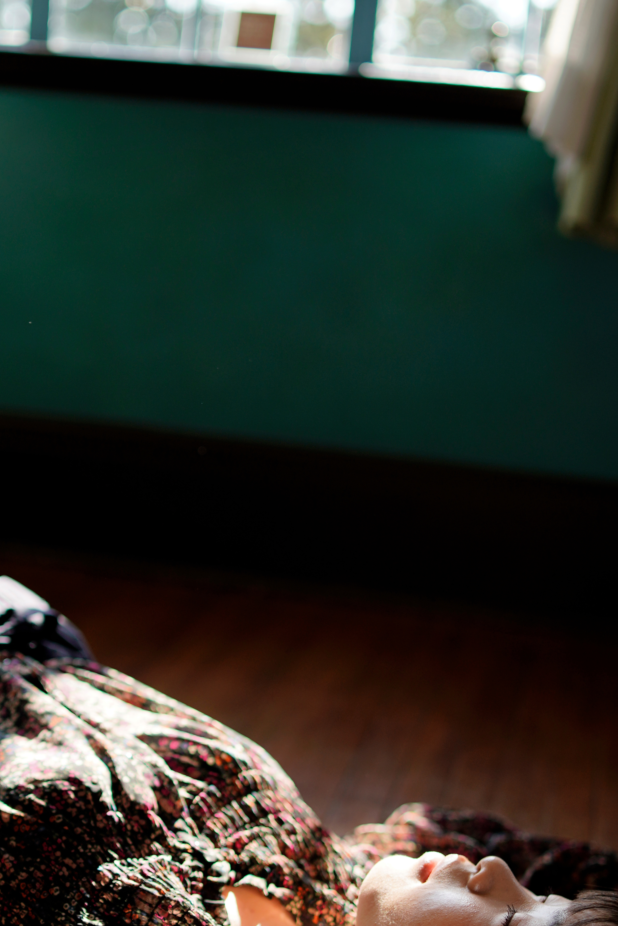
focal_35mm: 73
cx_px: 198
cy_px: 660
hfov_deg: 18.6
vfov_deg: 27.4
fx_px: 1879
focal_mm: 35
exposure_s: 1/800
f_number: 1.8
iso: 100
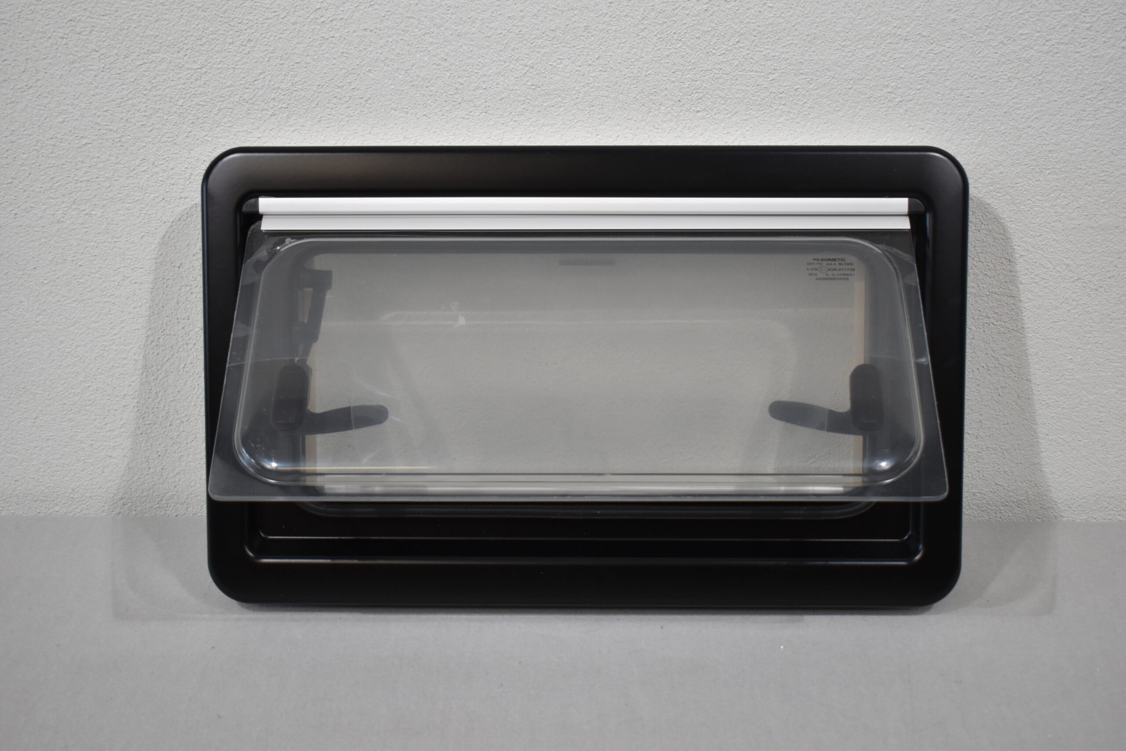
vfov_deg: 25.8
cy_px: 376
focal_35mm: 52
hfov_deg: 37.8
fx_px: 1642
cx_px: 563
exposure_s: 1/250
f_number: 4.5
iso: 800
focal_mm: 35
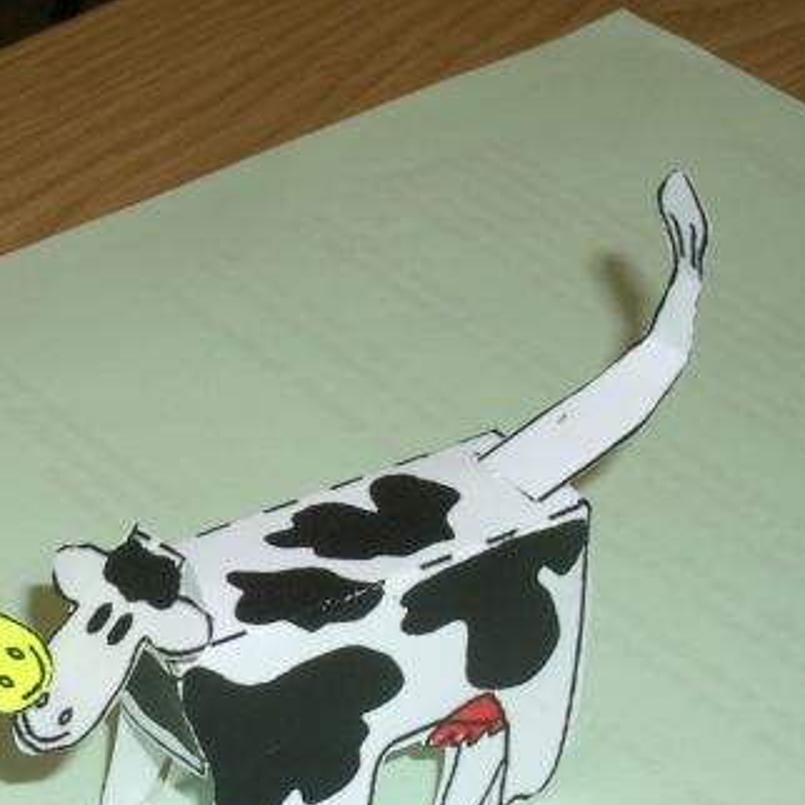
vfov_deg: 15.9
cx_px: 40
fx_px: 2868
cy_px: 598
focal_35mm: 109
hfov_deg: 15.7
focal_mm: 10.2
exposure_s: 1/40
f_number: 5.6
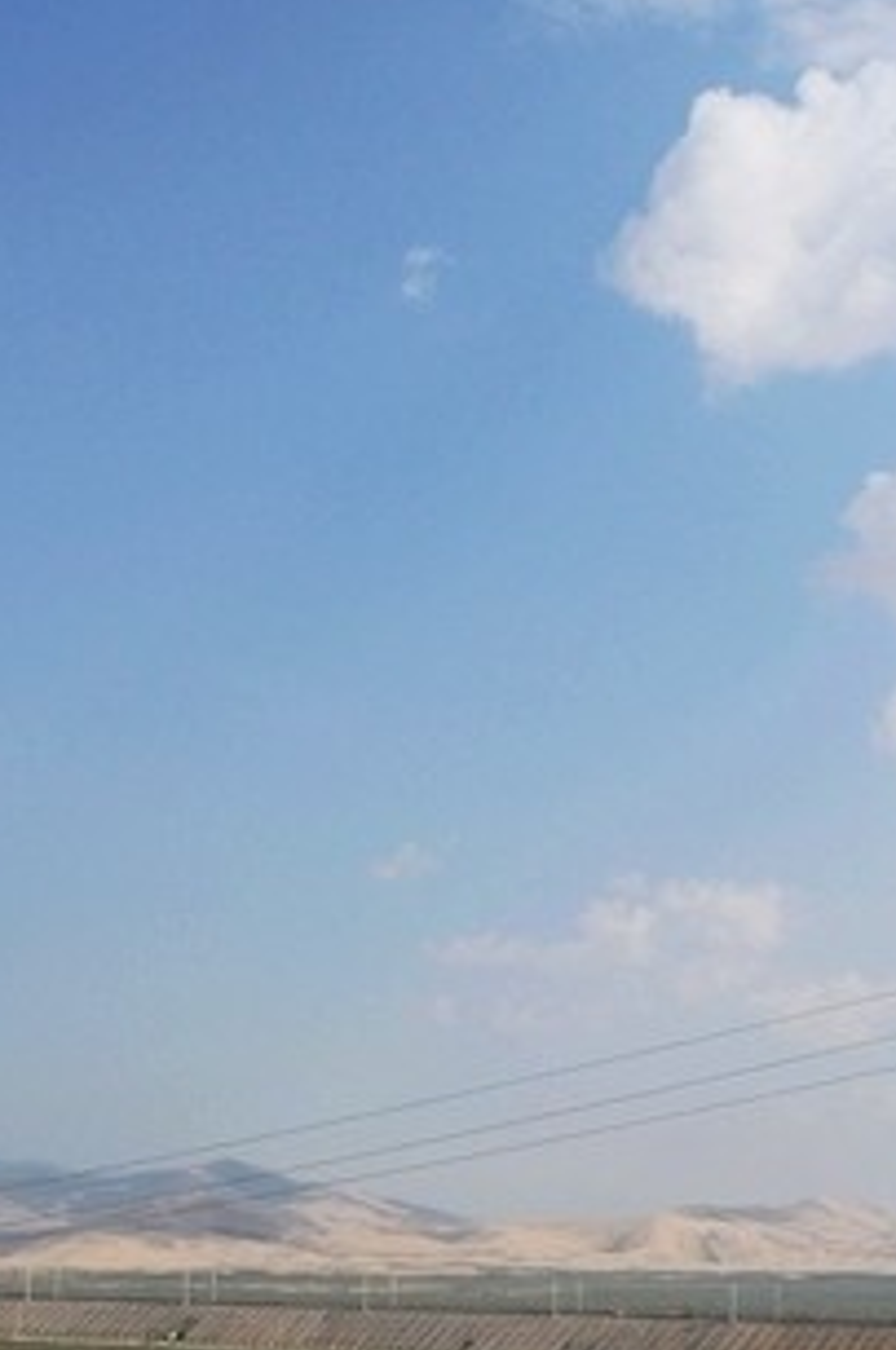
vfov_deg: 29.0
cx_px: 704
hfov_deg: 19.5
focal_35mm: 69
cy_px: 949
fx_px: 2585
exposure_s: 1/2000
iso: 200
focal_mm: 22
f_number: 6.3
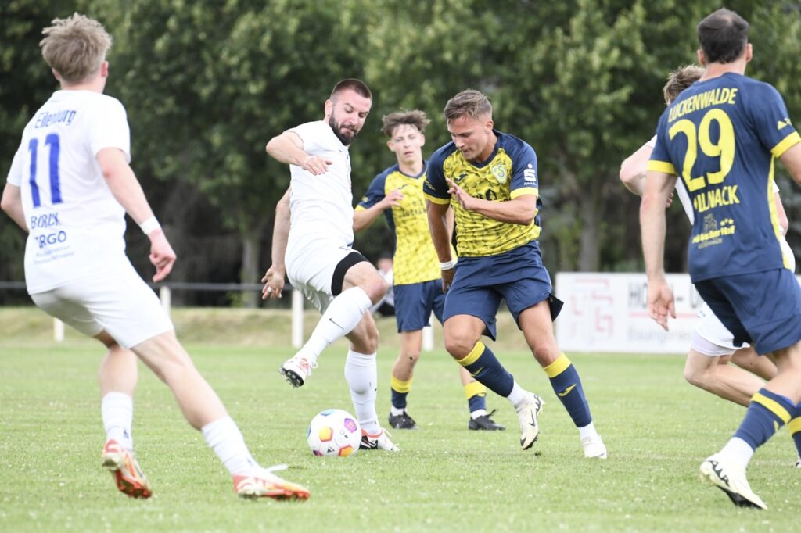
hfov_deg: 5.2
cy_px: 266
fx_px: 8897
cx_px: 400
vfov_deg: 3.4
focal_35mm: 400
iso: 5000
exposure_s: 1/1600
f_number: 8
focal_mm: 400
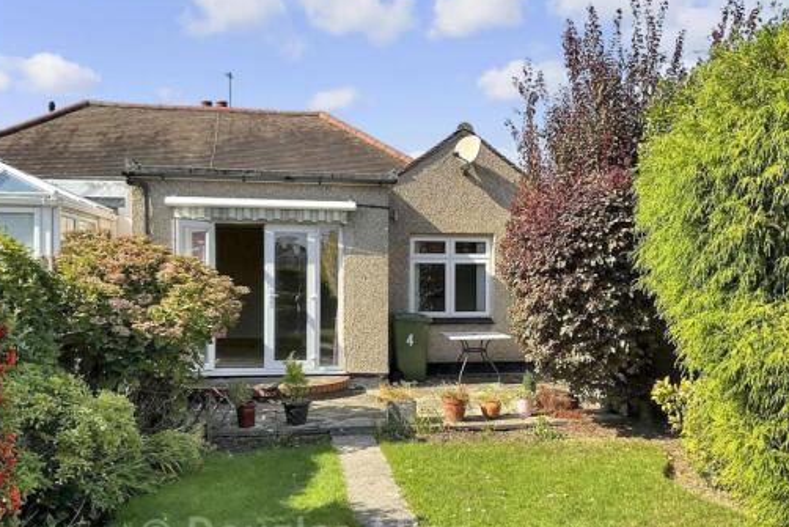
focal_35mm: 35
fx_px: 767
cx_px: 436
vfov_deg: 37.8
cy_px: 300
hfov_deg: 54.3
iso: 16
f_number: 1.8
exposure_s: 1/1000
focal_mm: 3
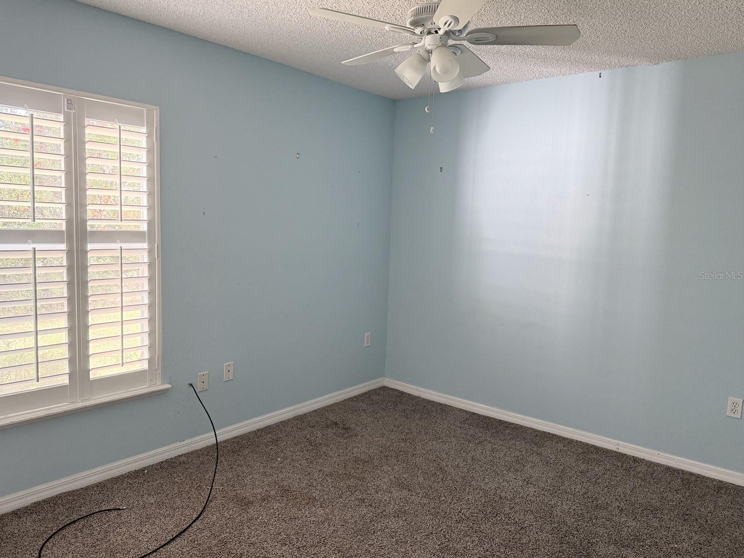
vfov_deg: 54.9
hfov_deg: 69.4
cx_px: 357
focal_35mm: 25
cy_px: 275
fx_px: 537
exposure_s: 1/60
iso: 250
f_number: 1.78
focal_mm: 6.76
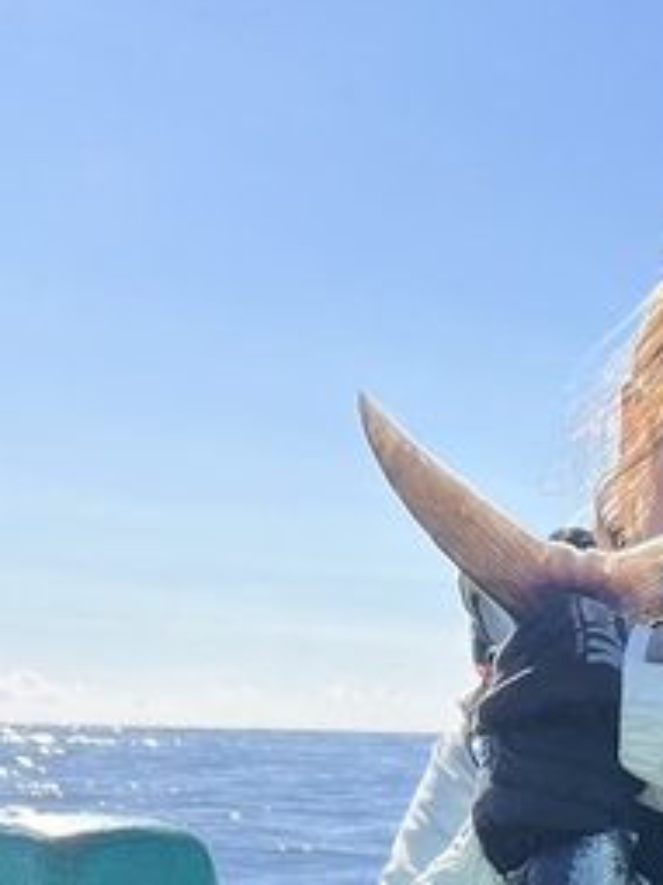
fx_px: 2224
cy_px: 1229
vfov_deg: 20.1
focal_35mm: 87
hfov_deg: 15.8
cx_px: 937
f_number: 1.5
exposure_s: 1/4831
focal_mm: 5.7
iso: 50
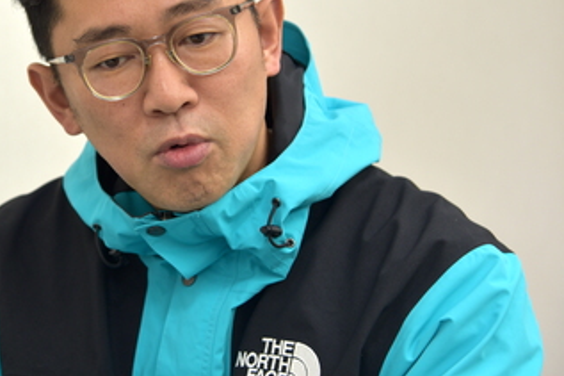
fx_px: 1801
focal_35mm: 115
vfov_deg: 11.9
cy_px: 89
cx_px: 105
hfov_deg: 17.6
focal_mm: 65
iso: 400
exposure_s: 1/60
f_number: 4
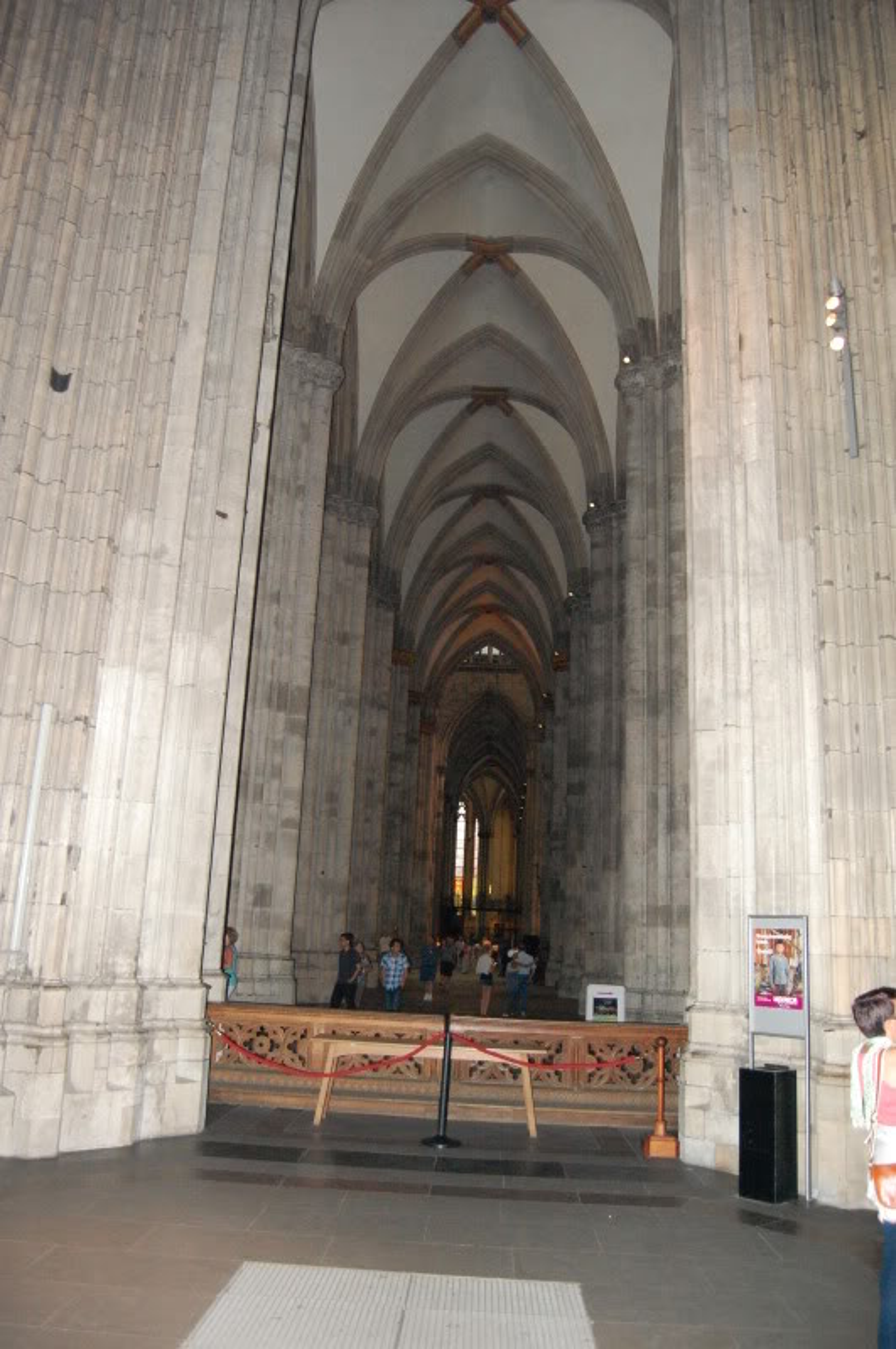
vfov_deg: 67.4
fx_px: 1010
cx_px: 448
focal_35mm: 27
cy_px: 674
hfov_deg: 47.8
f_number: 3.5
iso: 1600
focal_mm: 18
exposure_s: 1/60
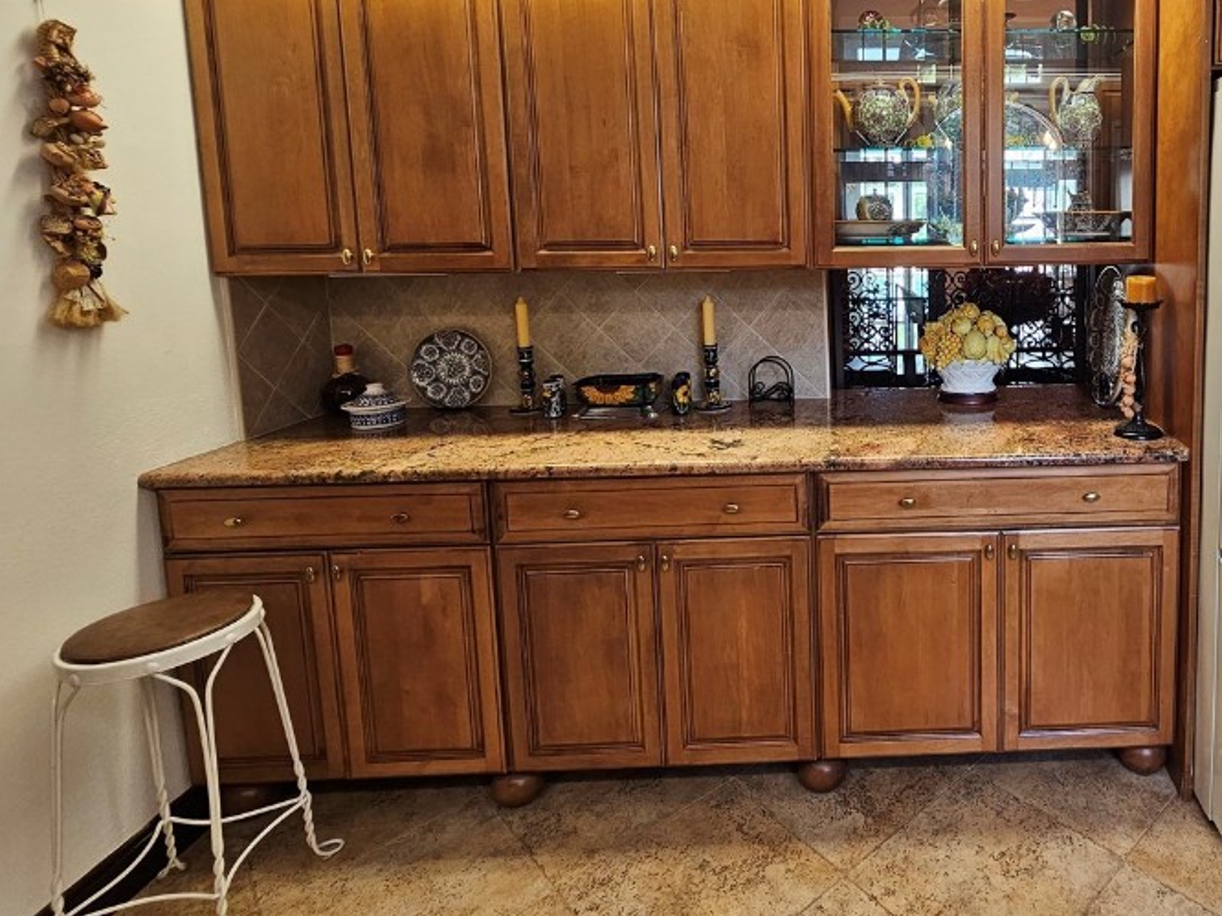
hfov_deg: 75.9
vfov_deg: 64.3
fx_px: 706
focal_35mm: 20
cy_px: 308
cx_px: 914
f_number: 2.2
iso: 100
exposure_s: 1/60
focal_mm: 2.2
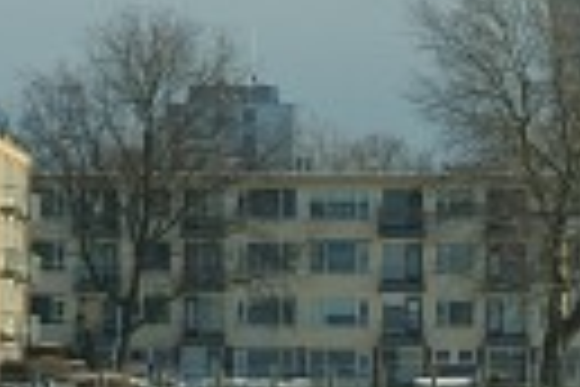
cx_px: 306
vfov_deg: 3.1
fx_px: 7201
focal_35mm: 447
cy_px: 128
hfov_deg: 4.6
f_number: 6.7
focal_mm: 85
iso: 400
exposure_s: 1/1500
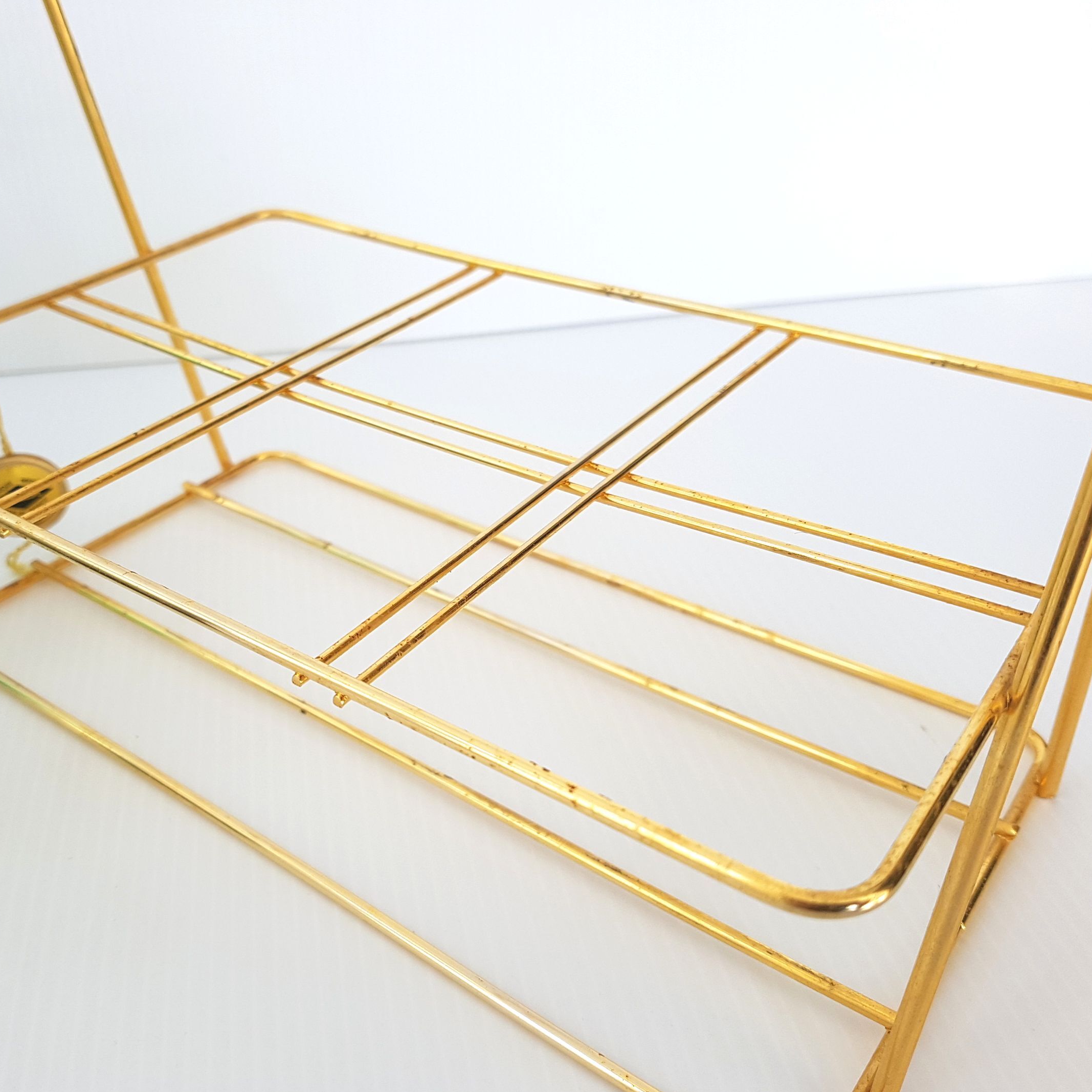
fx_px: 1106
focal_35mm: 31
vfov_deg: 52.5
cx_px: 393
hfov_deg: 51.8
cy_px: 547
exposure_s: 1/153
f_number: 1.7
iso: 50
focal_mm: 4.2
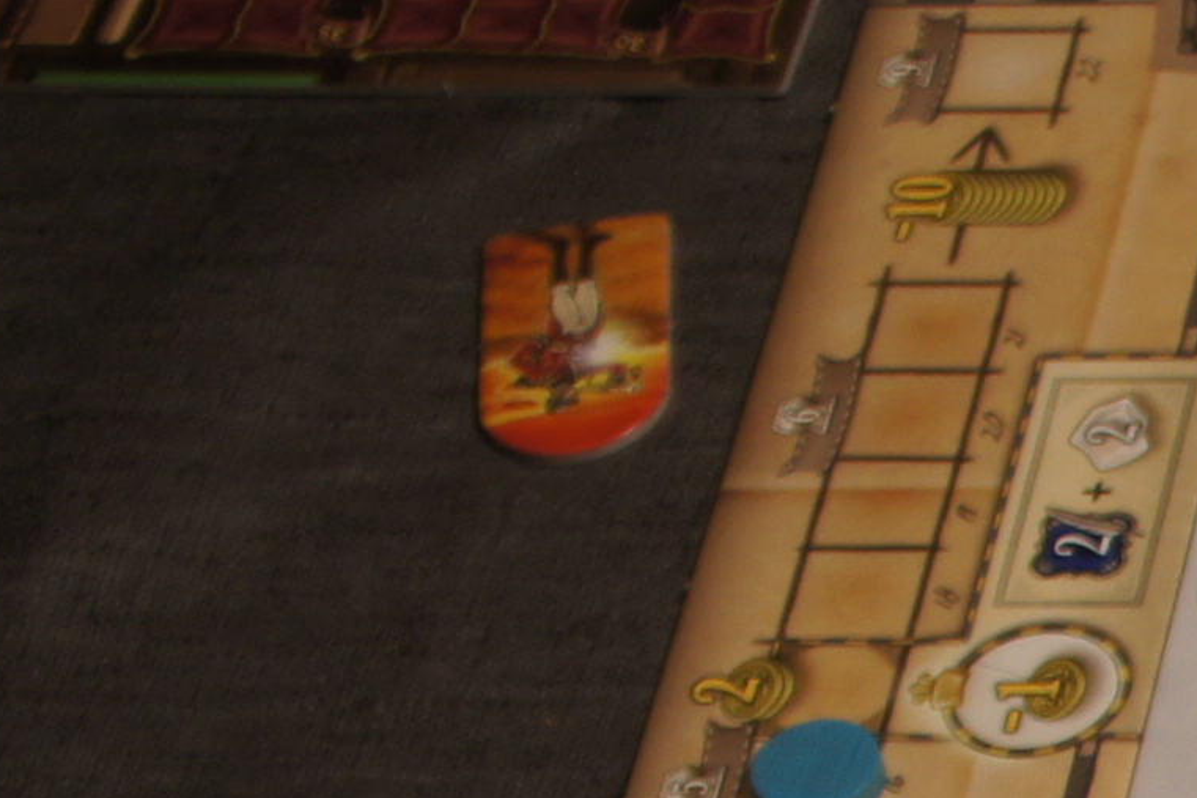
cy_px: 1761
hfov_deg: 9.3
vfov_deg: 6.9
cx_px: 3212
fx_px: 6316
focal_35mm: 190
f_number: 4
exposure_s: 1/40
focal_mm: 21
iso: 200
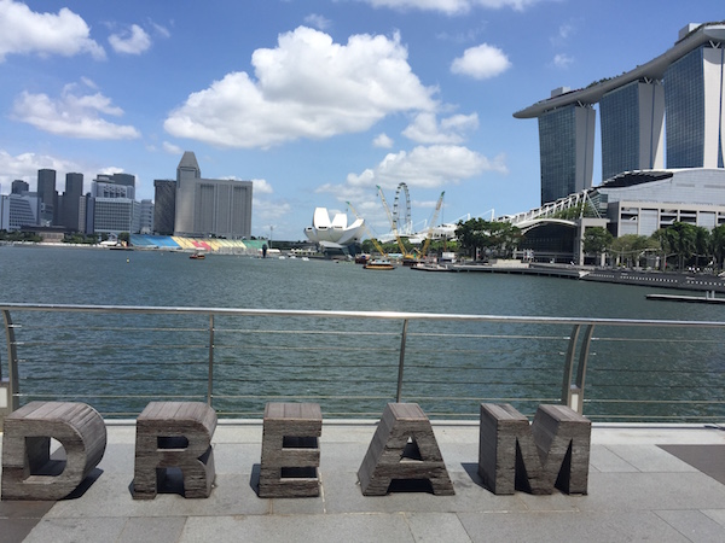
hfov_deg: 61.7
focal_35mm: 29
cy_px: 272
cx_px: 362
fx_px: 607
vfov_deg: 48.2
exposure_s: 1/2825
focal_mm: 4.15
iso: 32
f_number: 2.2
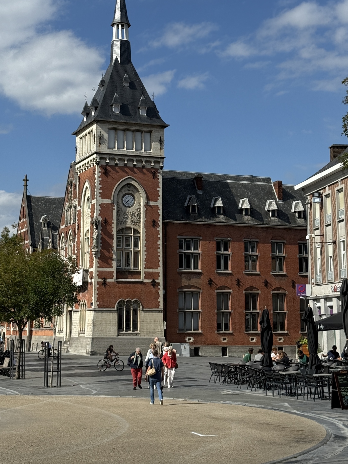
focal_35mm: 67
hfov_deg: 21.9
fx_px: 898
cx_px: 176
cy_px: 170
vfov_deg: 28.8
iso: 64
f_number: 1.78
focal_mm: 6.76
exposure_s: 1/8772
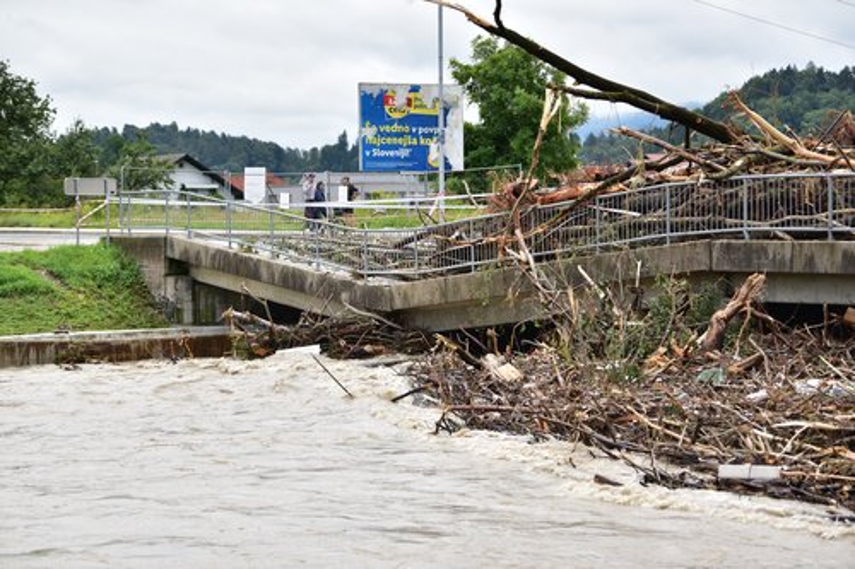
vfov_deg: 13.4
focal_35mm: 102
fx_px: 2422
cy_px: 284
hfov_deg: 20.0
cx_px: 428
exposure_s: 1/1600
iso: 250
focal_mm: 102
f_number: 2.8
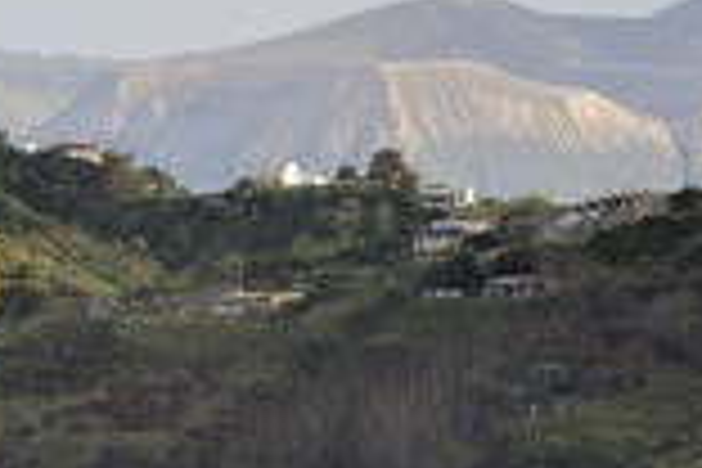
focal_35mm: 497
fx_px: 9691
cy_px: 315
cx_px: 230
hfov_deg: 4.1
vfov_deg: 2.8
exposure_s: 1/320
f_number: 10
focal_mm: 185
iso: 200
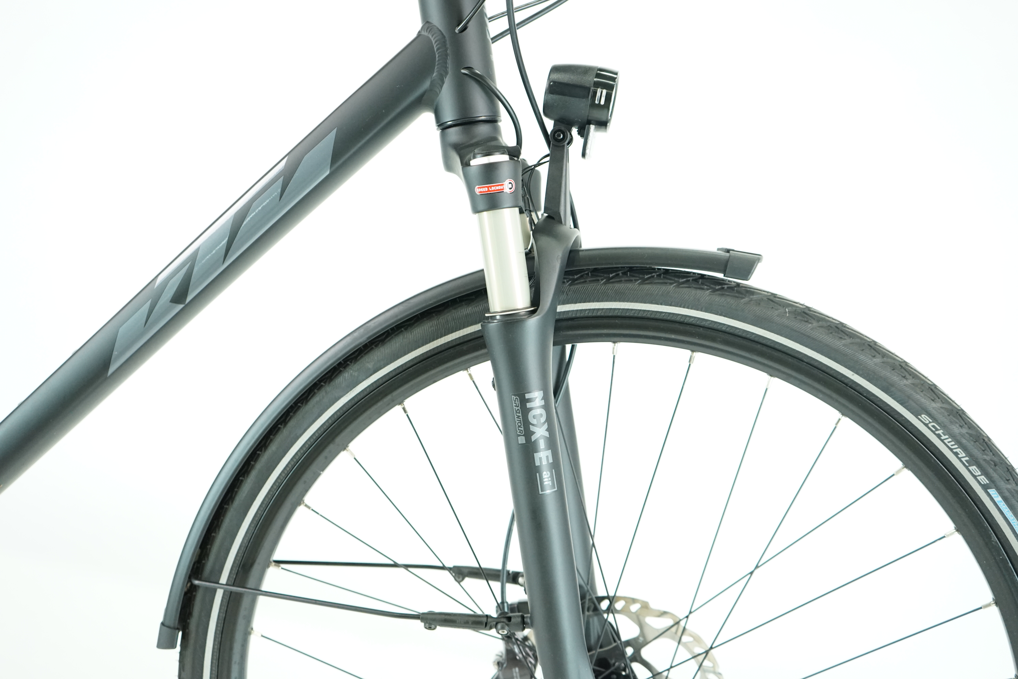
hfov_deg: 51.9
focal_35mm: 37
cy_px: 340
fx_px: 1046
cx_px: 509
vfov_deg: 35.9
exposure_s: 1/200
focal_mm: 37
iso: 2500
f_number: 4
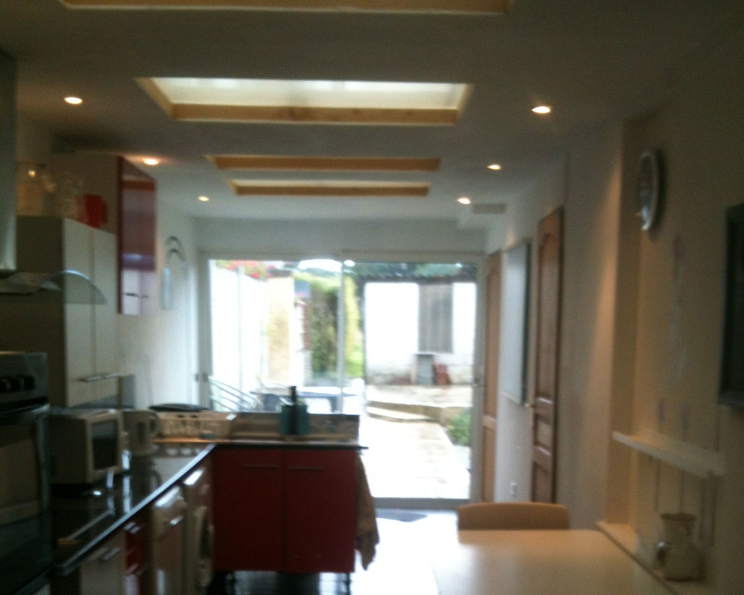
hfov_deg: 40.3
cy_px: 485
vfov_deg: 31.8
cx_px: 373
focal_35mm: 46
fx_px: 1013
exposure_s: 1/24
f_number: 2.8
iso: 64
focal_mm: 3.85
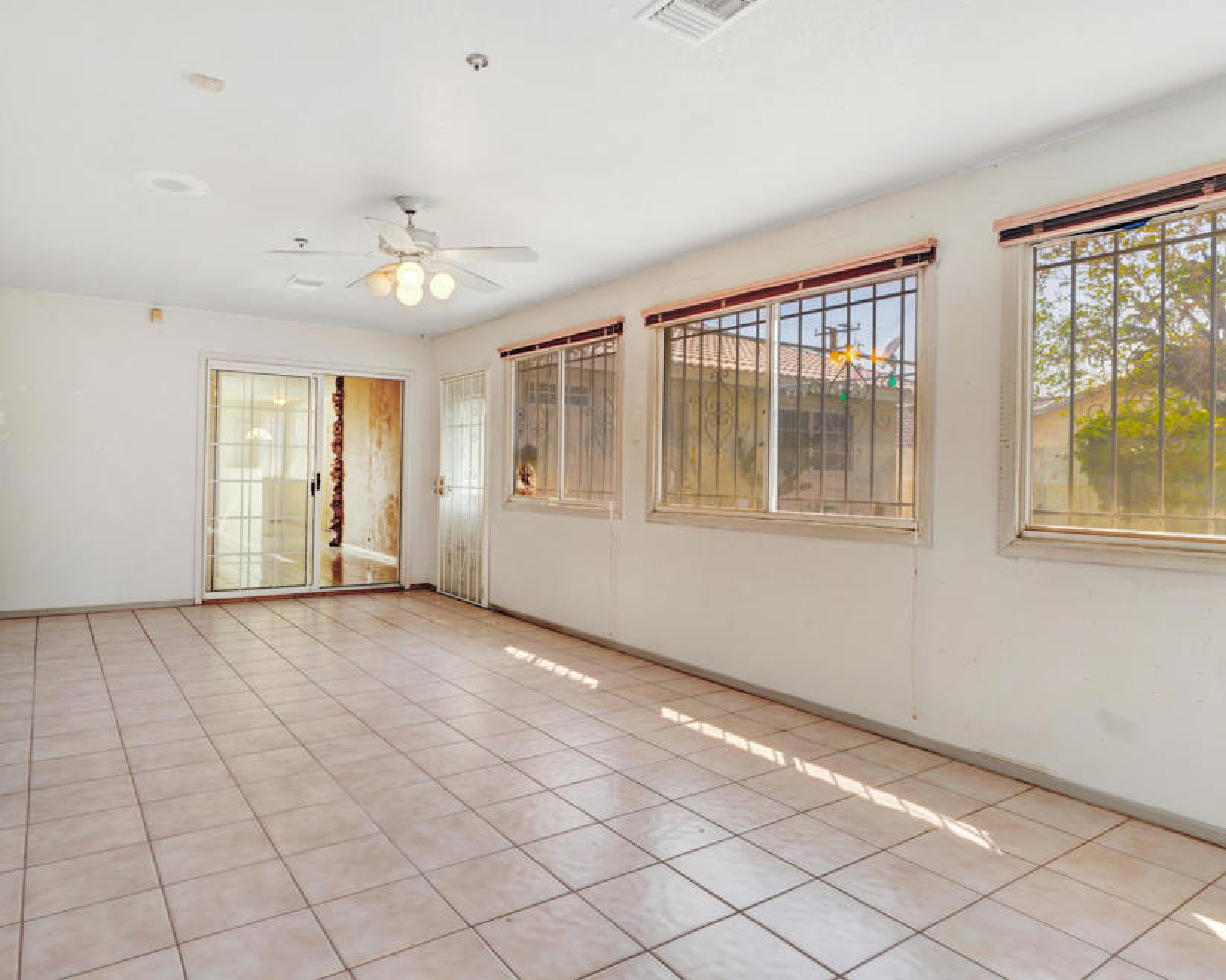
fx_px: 762
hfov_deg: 77.5
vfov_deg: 65.5
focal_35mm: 21
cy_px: 474
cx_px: 571
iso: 100
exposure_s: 1/13
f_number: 9
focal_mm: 18
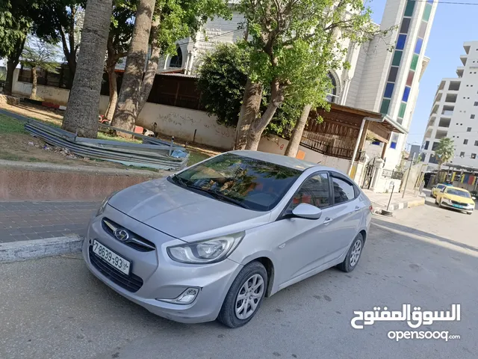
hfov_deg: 71.6
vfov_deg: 56.8
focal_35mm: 24
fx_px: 331
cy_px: 180
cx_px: 239
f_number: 1.7
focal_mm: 5.25
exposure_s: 1/449
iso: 50
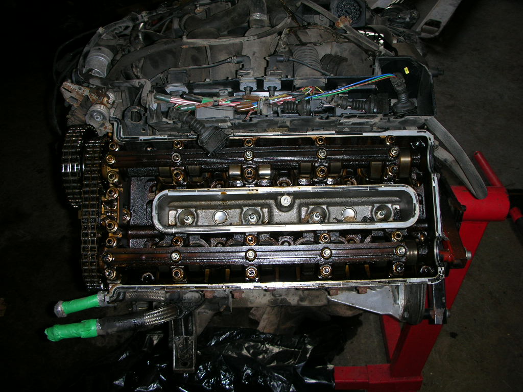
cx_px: 262
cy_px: 196
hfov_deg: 52.6
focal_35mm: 35
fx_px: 529
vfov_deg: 40.7
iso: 50
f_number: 3
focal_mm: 5.8
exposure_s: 1/60.1
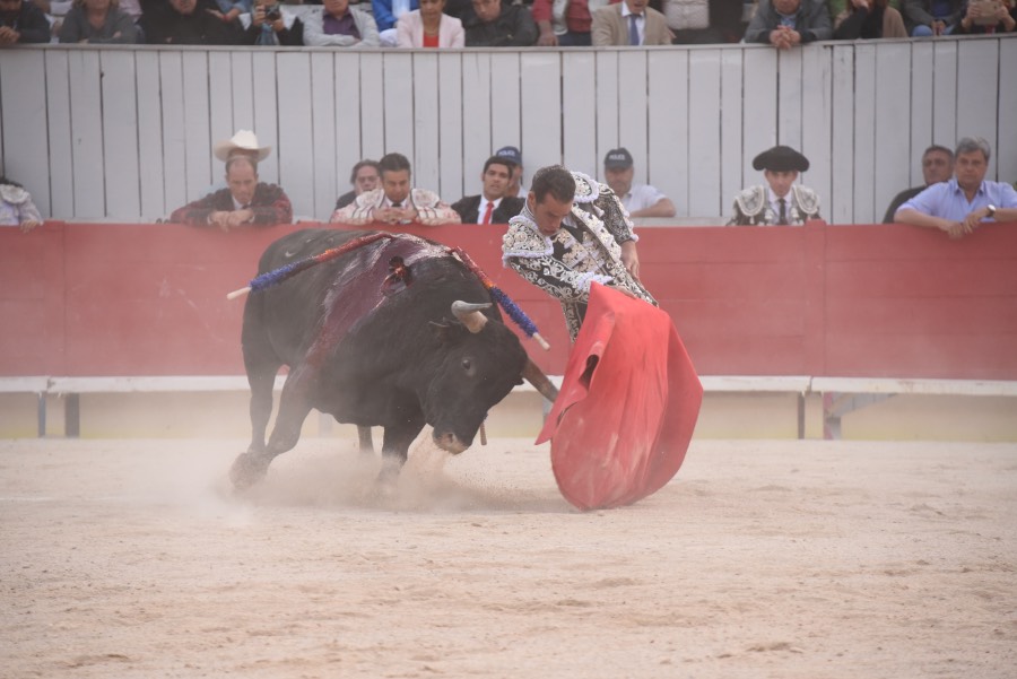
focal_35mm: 200
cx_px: 508
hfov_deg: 10.3
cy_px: 340
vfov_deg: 6.9
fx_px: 5652
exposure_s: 1/640
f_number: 5.6
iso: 2500
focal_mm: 200
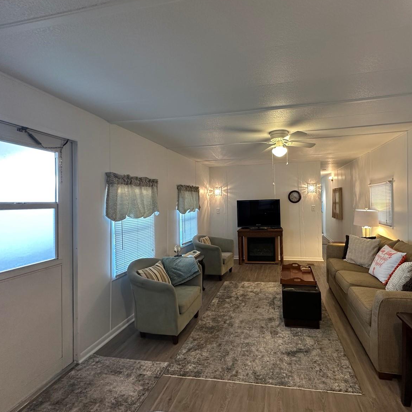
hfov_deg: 83.2
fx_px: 229
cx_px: 242
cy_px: 202
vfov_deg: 84.0
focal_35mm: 17
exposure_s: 1/60
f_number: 2.2
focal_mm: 2.22
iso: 200
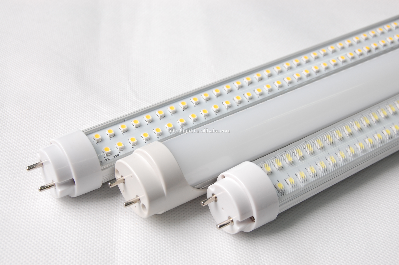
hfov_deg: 35.1
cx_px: 200
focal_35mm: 57
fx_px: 631
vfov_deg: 23.7
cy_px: 132
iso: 400
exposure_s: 1/40
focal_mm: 38
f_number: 10
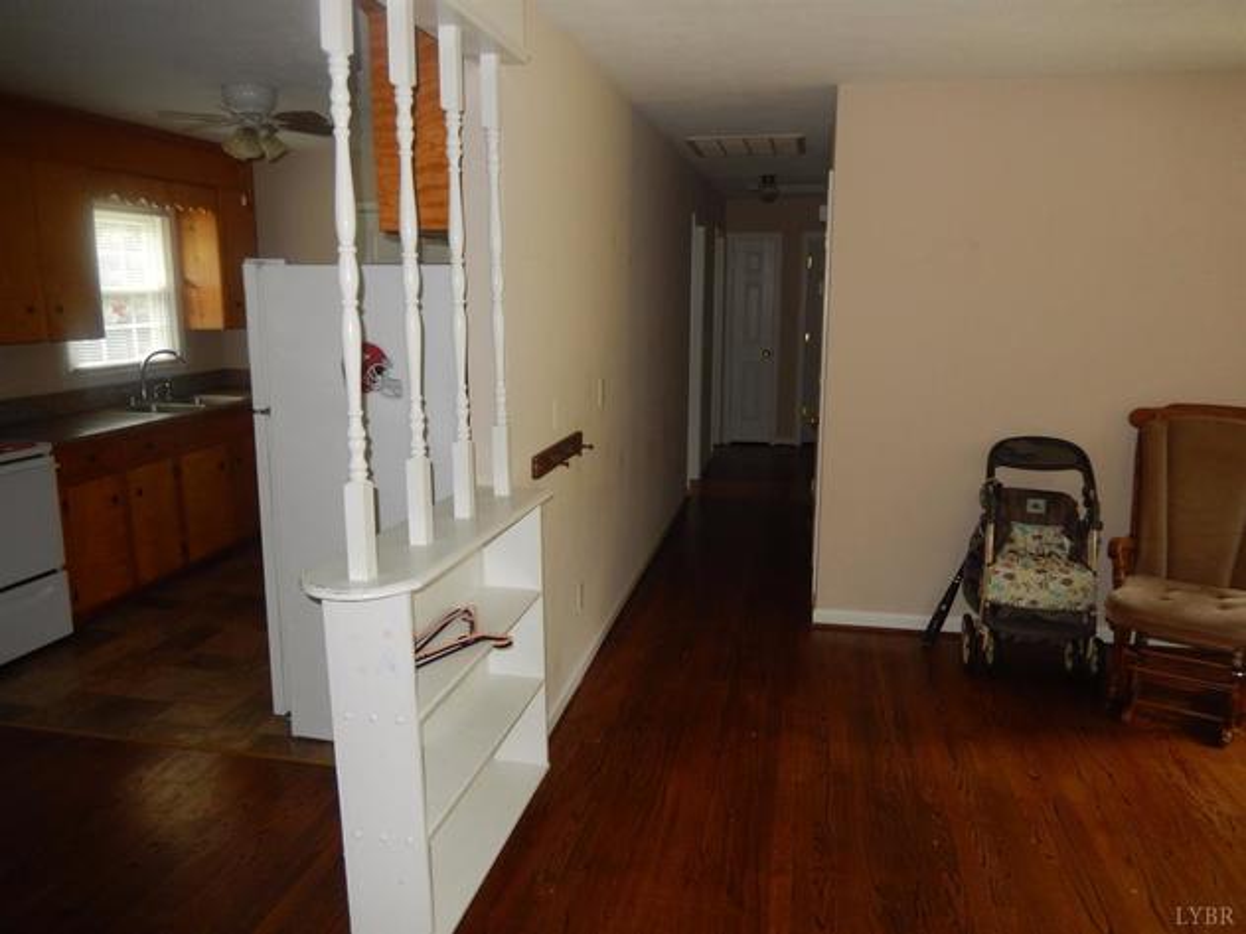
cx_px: 623
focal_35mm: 25
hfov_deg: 69.4
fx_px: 900
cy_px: 467
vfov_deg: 54.9
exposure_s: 1/30
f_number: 3.4
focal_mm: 4.5
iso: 200
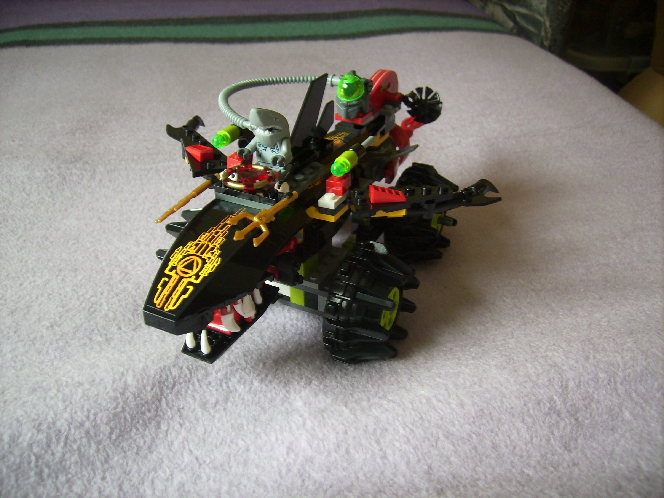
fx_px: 614
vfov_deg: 44.2
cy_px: 249
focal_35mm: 32
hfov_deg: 56.8
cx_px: 332
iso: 50
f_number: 2.8
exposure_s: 1/5
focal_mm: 5.99
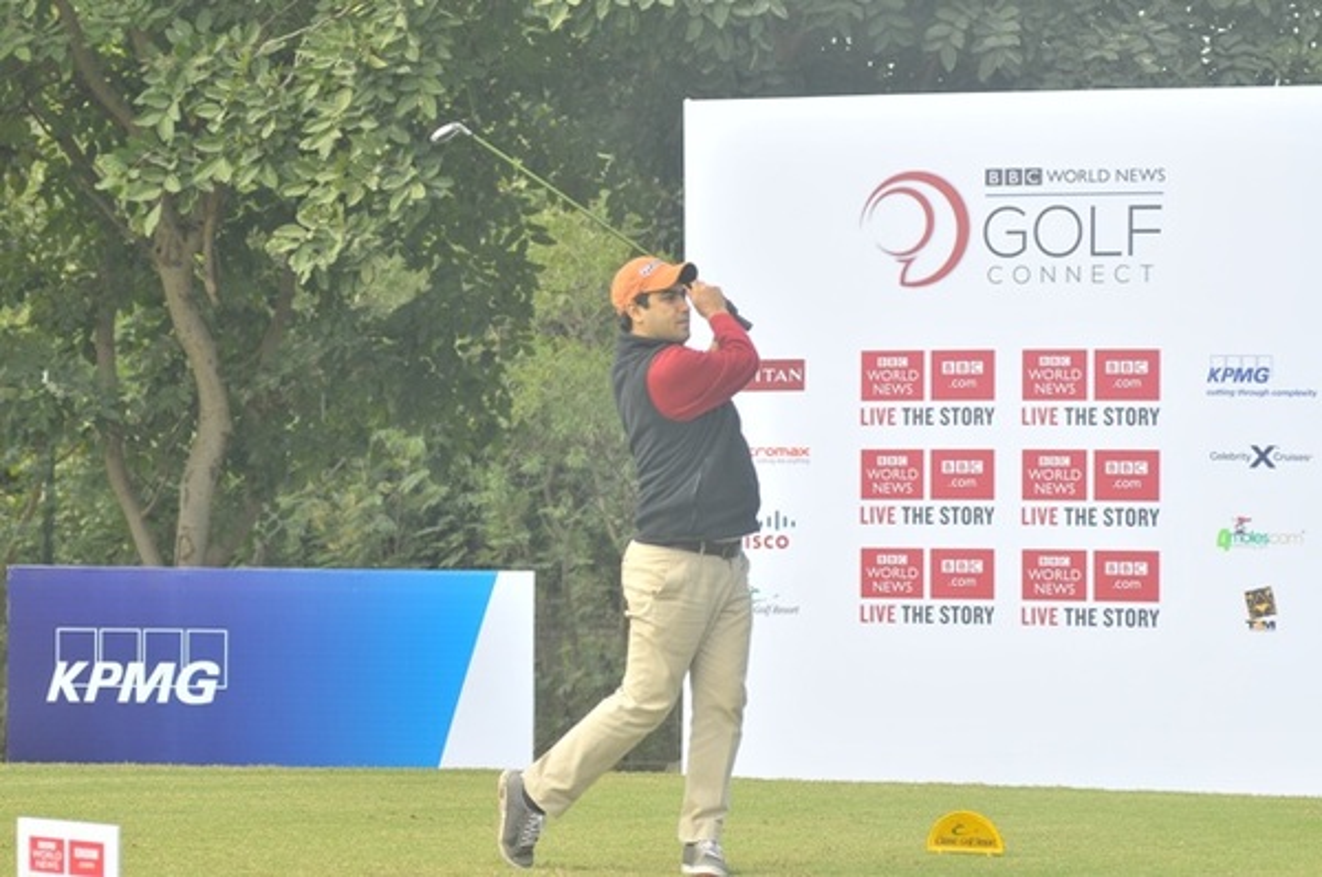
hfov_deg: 17.1
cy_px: 438
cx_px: 661
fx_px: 4400
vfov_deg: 11.4
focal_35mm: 120
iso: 320
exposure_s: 1/1000
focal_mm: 80
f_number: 4.5
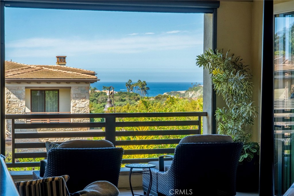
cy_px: 98
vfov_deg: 17.9
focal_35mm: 76
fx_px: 620
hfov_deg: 26.7
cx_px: 147
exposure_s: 1/640
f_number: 18
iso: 800
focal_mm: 76
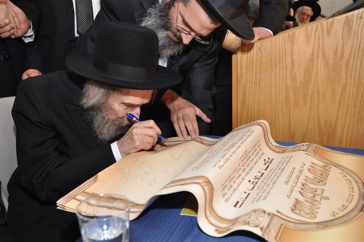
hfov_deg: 51.3
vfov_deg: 35.4
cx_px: 182
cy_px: 121
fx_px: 379
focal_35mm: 38
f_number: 5.6
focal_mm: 25
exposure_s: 1/60
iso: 400
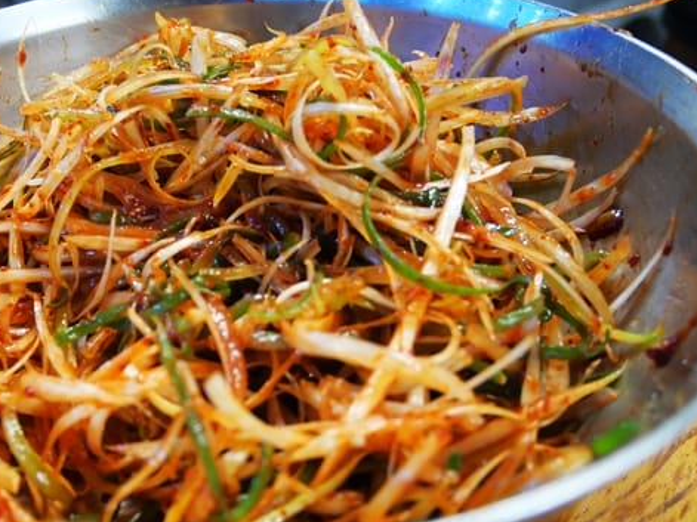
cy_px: 279
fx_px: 684
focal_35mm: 34
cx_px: 235
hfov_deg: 53.0
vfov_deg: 41.8
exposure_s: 1/60
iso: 1600
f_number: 3.5
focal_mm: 12
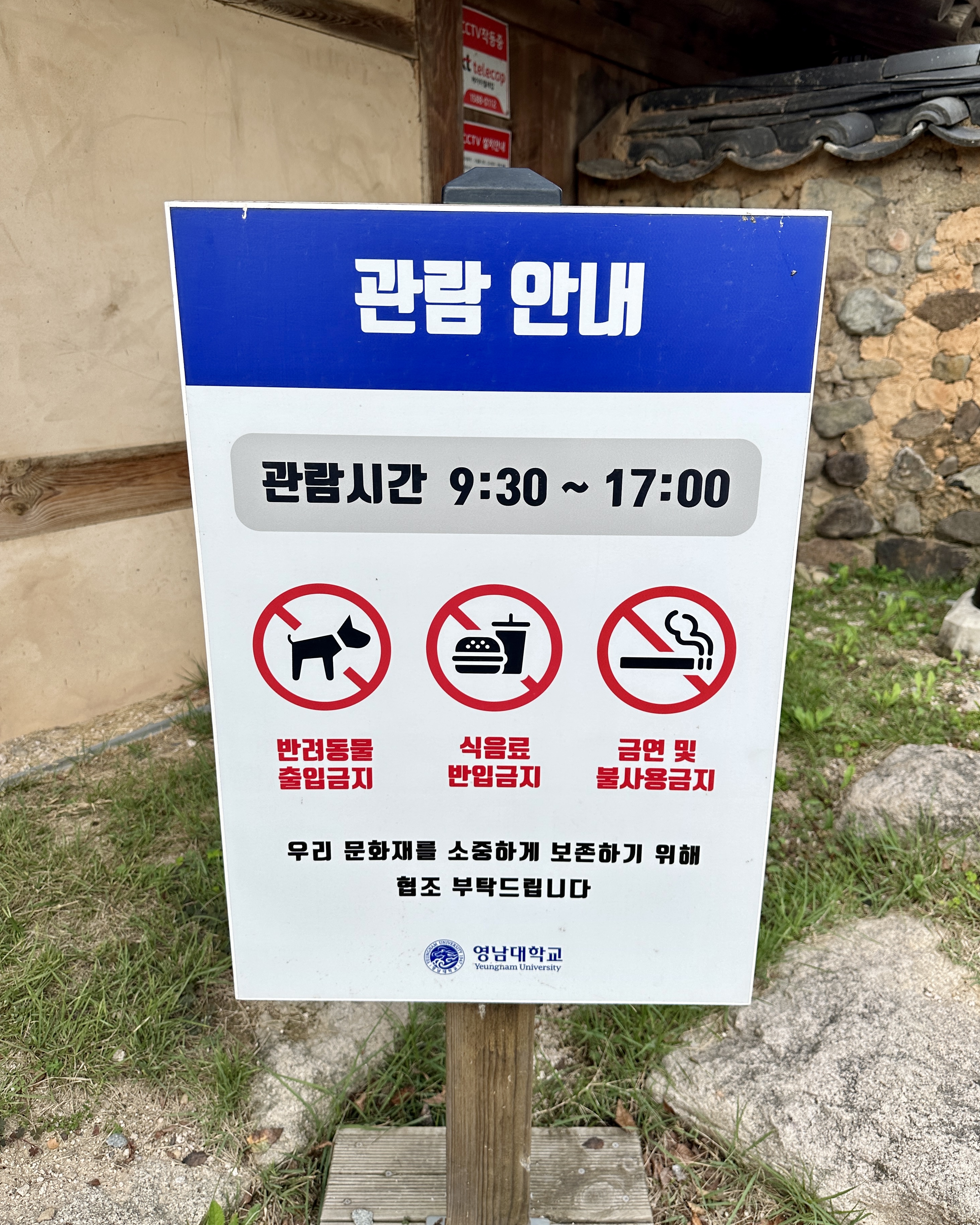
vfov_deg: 66.0
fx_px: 943
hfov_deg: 54.9
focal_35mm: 26
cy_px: 584
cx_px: 502
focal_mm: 6.86
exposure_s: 1/1019
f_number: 1.78
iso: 80
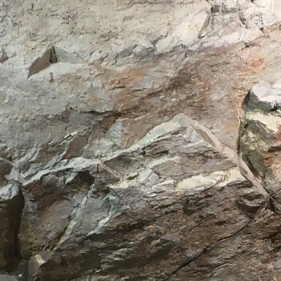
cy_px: 187
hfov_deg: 13.0
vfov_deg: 13.1
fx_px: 1221
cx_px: 242
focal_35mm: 133
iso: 64
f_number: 2.2
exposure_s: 1/33
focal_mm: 4.15
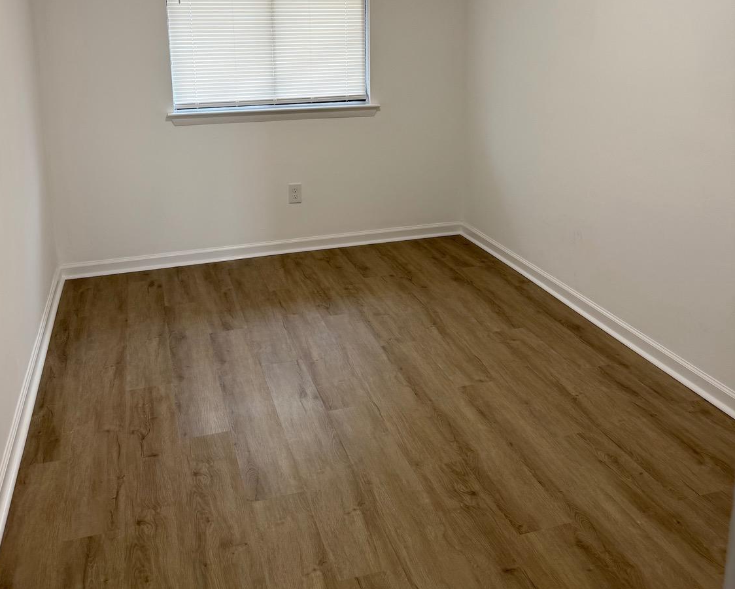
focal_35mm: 32
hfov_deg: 55.6
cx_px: 360
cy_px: 155
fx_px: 696
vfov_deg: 44.5
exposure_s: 1/121
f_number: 1.78
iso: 100
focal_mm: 6.76
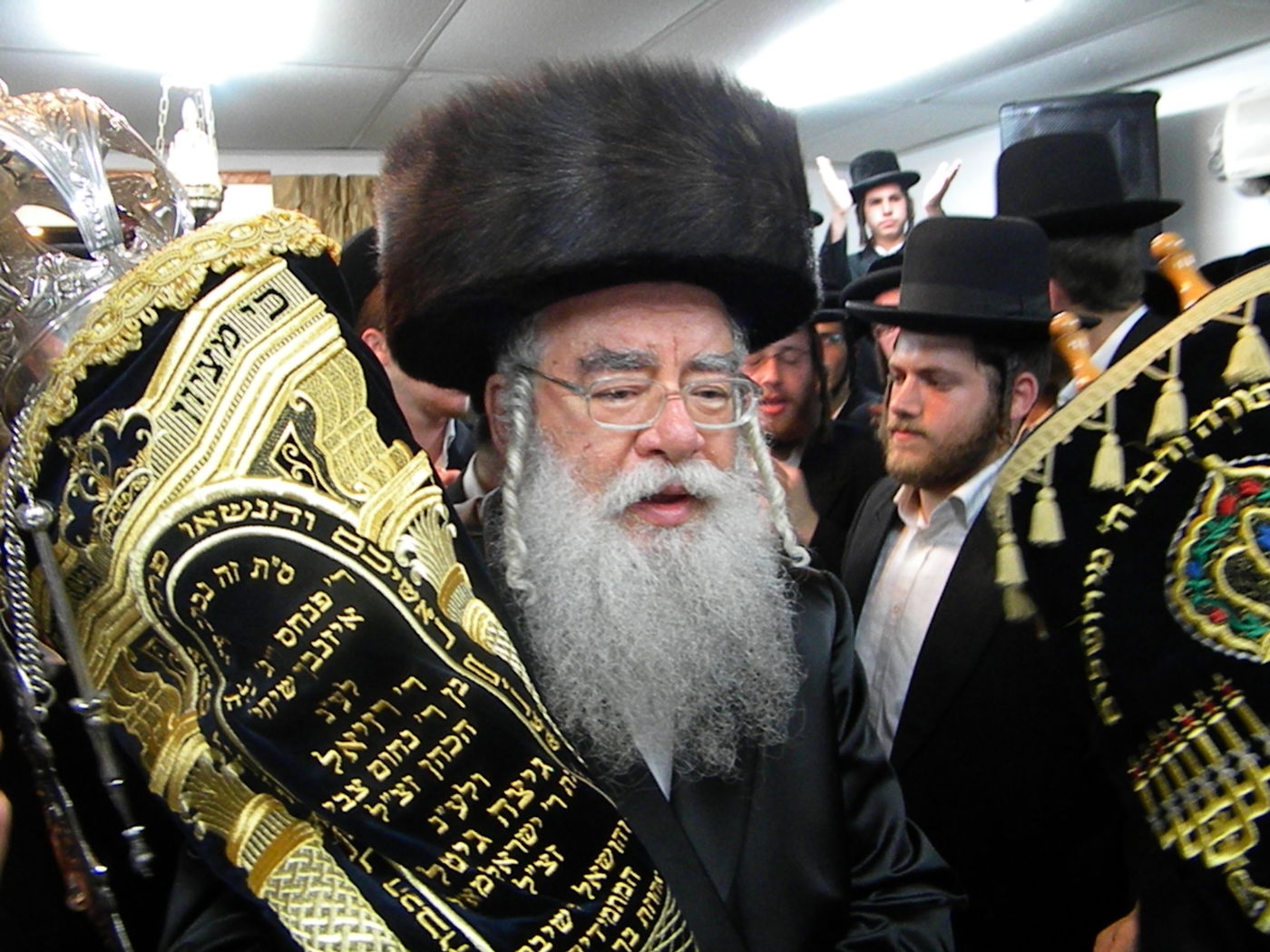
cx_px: 635
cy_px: 476
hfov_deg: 63.4
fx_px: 1027
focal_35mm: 28
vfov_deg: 49.7
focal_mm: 5
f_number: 3.5
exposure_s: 1/73
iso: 833
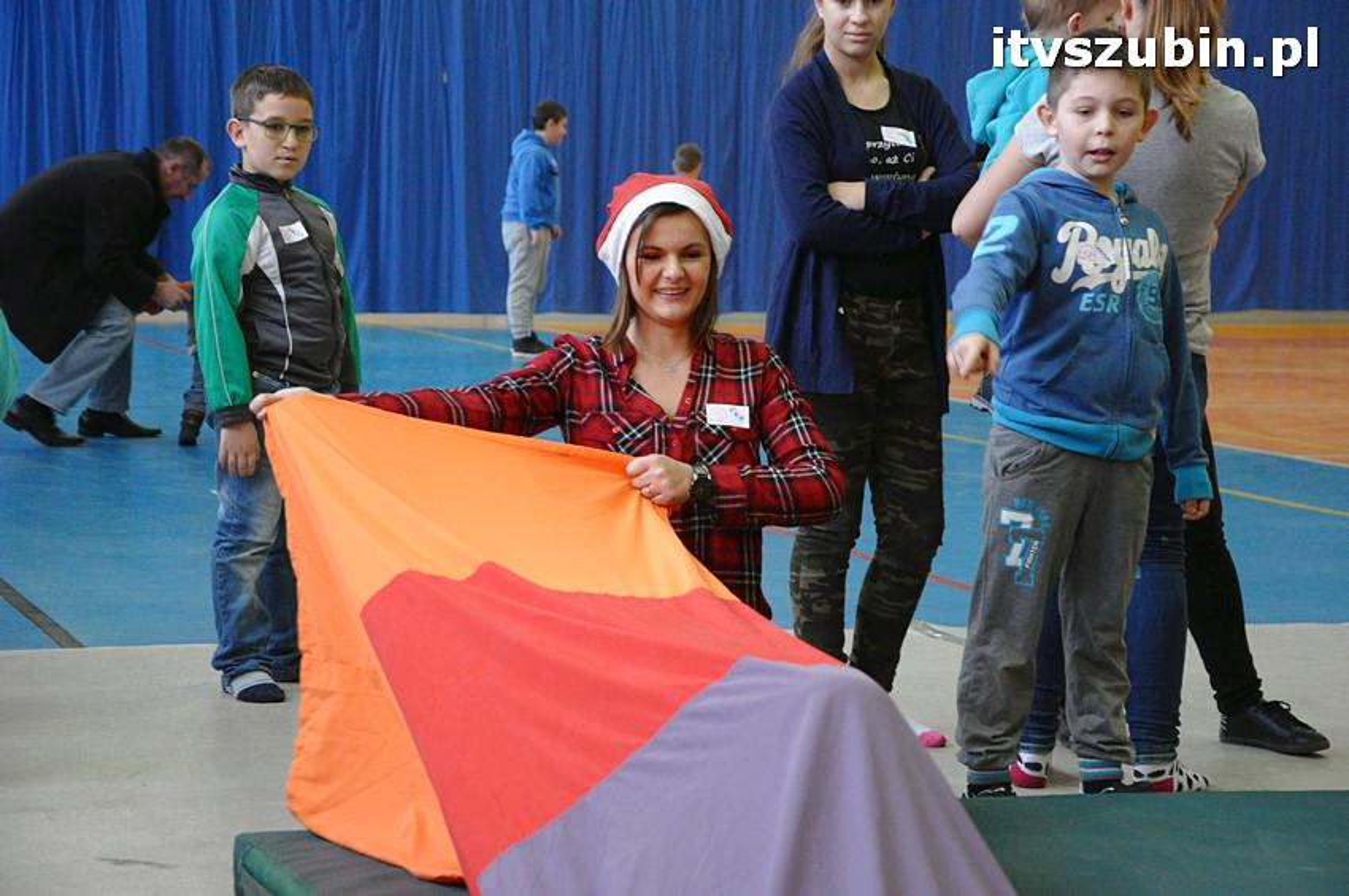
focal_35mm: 99
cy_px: 448
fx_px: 3706
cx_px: 674
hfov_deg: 20.6
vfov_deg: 13.8
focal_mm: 66
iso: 2500
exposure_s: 1/80
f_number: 5.3
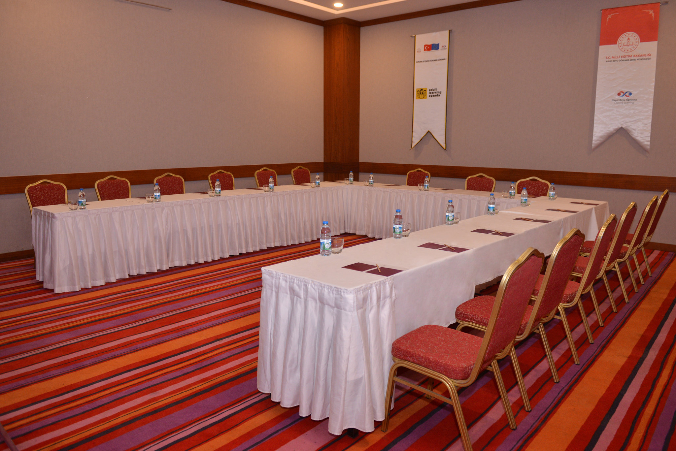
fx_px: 451
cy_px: 226
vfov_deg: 53.2
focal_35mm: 24
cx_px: 338
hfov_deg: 73.7
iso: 800
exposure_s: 1/100
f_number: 3.5
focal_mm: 24
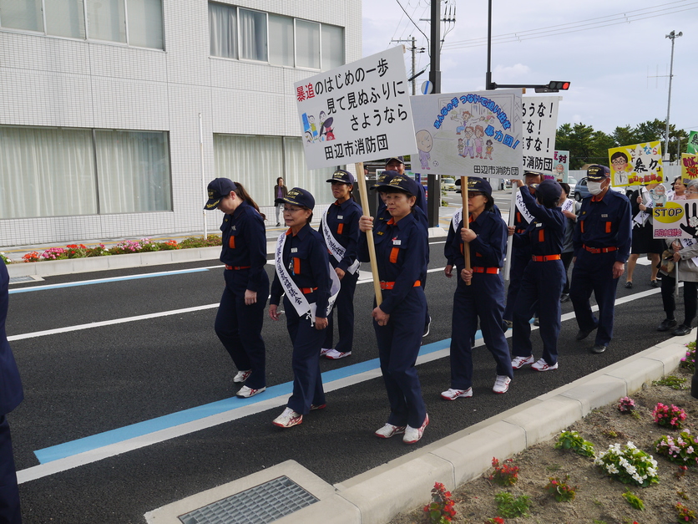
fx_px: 565
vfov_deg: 49.7
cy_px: 262
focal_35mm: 28
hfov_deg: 63.4
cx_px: 349
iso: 160
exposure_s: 1/400
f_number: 6.3
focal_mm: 14
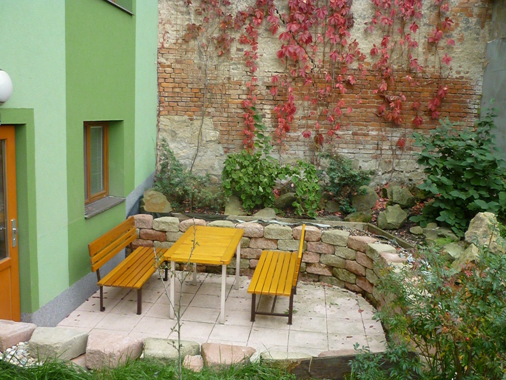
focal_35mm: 33
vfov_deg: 42.9
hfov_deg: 55.4
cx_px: 253
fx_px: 482
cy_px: 190
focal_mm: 5.5
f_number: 2.8
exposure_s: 1/400
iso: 500
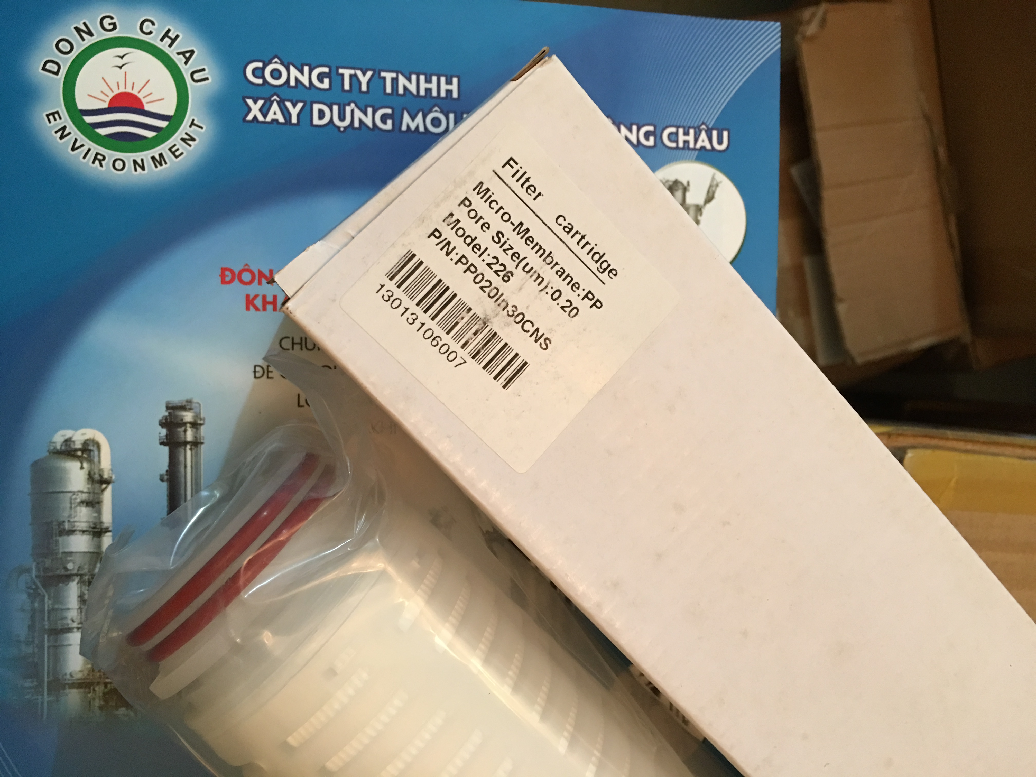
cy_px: 388
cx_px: 518
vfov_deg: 48.2
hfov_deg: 61.7
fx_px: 868
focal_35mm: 29
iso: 100
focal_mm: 4.15
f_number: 2.2
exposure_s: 1/10
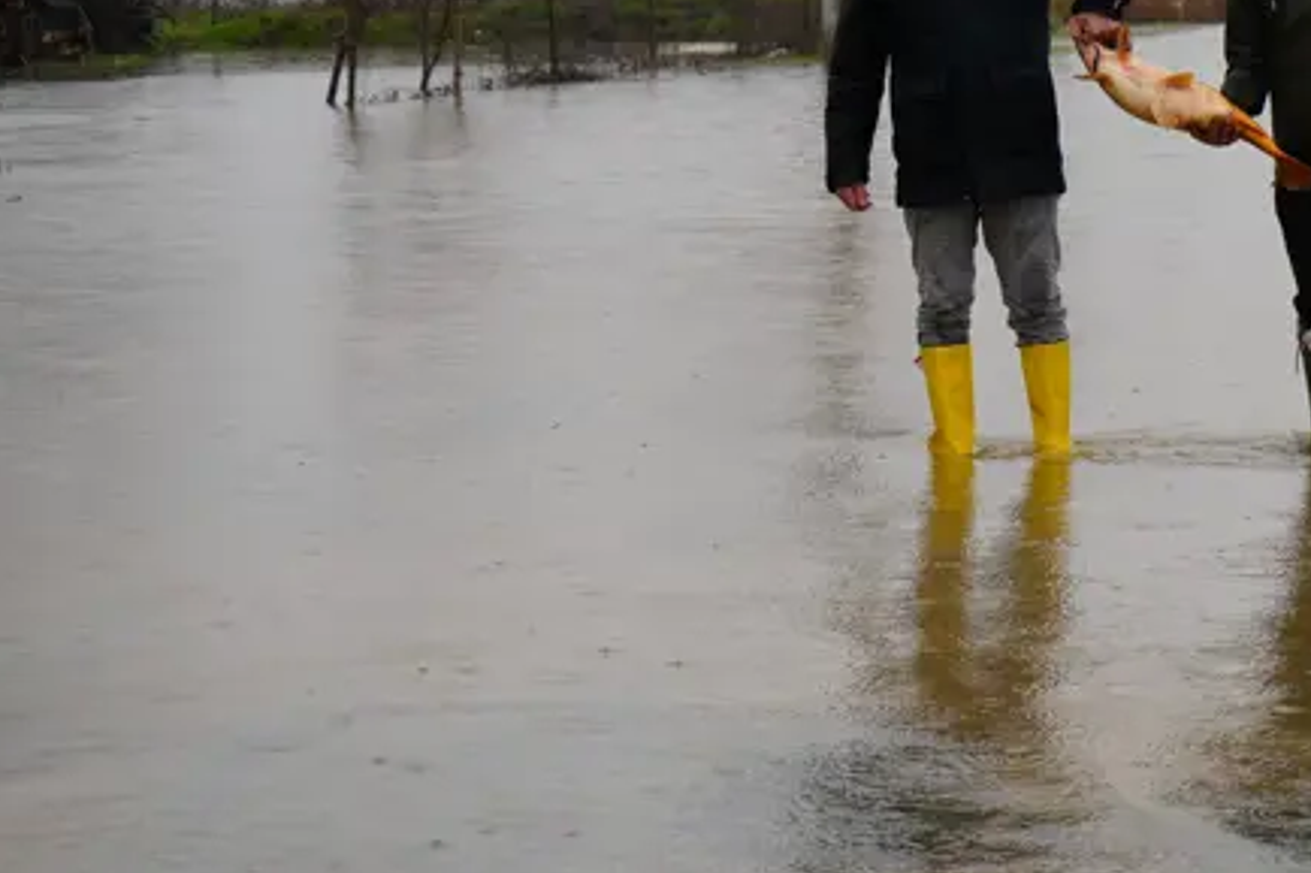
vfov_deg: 9.6
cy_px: 252
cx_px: 1057
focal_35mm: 142
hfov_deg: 14.4
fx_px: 5169
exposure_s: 1/250
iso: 100
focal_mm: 70
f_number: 5
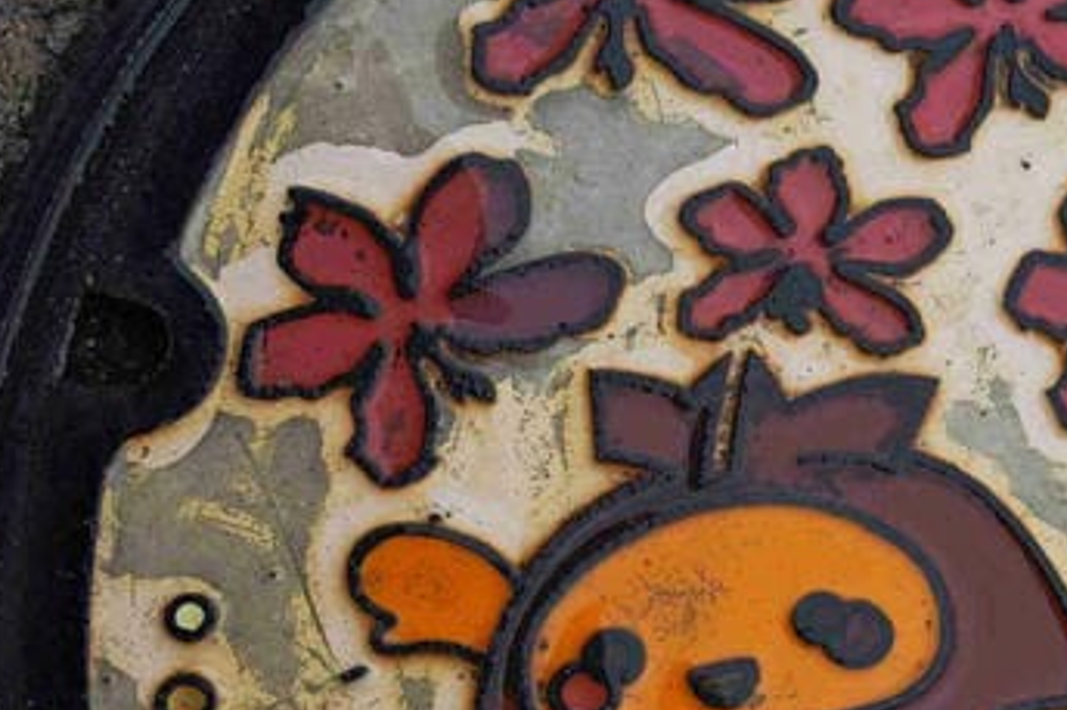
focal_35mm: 127
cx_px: 1120
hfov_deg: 15.8
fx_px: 3762
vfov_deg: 10.7
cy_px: 601
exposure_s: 1/164
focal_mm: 8.72
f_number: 2
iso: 50
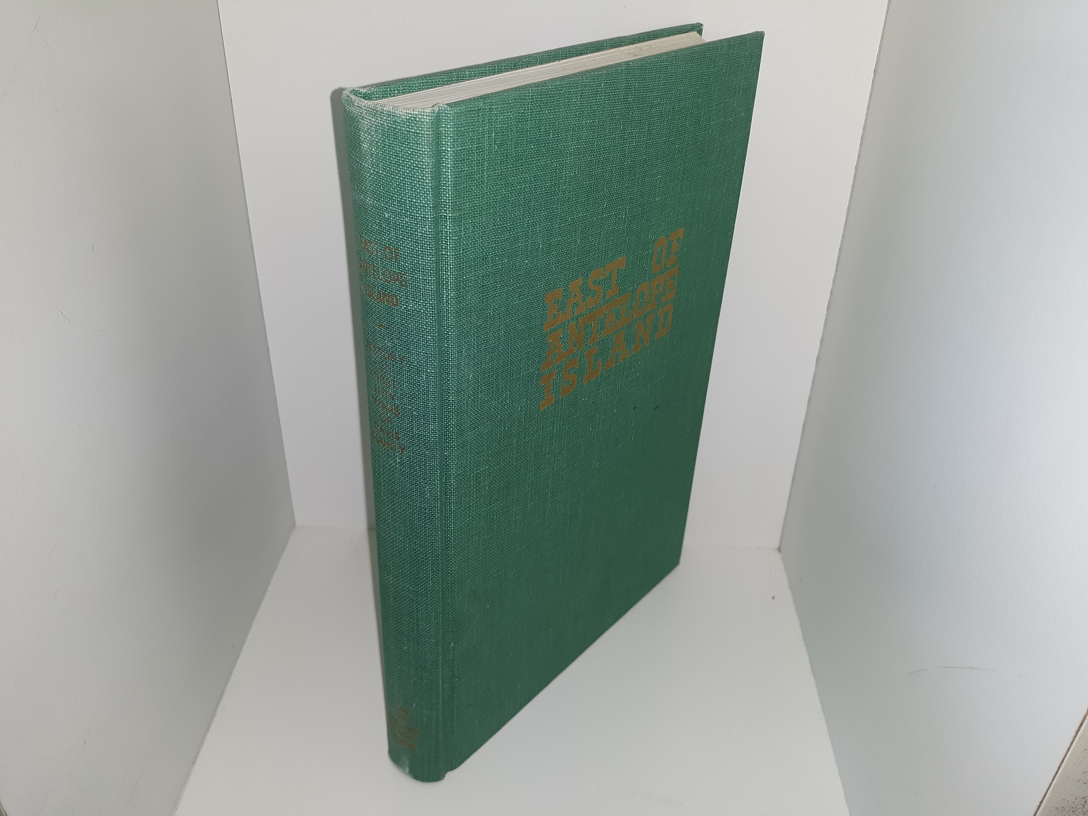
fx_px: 880
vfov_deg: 49.7
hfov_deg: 63.4
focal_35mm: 28
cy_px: 408
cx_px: 544
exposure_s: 1/137
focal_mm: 3.7
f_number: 1.7
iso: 40
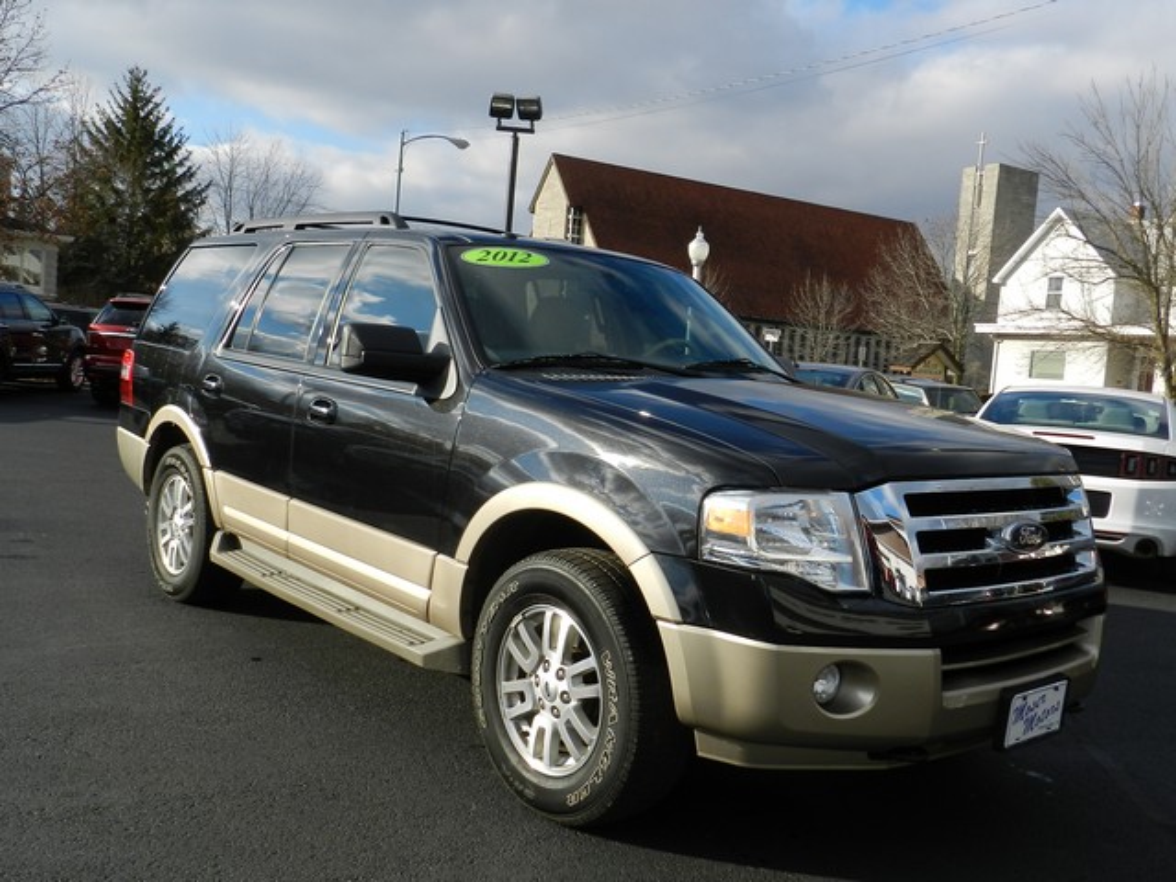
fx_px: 1087
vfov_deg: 44.2
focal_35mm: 32
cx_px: 588
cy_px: 441
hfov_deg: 56.8
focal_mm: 5.6
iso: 160
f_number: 3.7
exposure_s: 1/1000
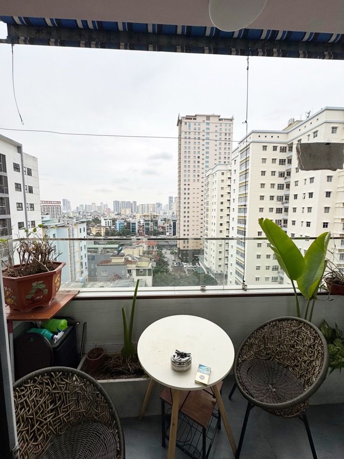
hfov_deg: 85.7
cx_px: 172
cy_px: 230
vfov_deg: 102.1
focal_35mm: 14
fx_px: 186
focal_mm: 2.22
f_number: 2.2
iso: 40
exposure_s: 1/156
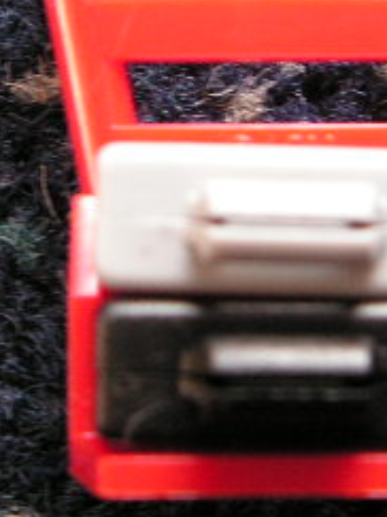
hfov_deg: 14.8
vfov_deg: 19.5
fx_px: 1492
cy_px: 109
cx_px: 236
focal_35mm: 100
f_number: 3.3
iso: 100
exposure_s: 1/20
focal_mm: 6.3
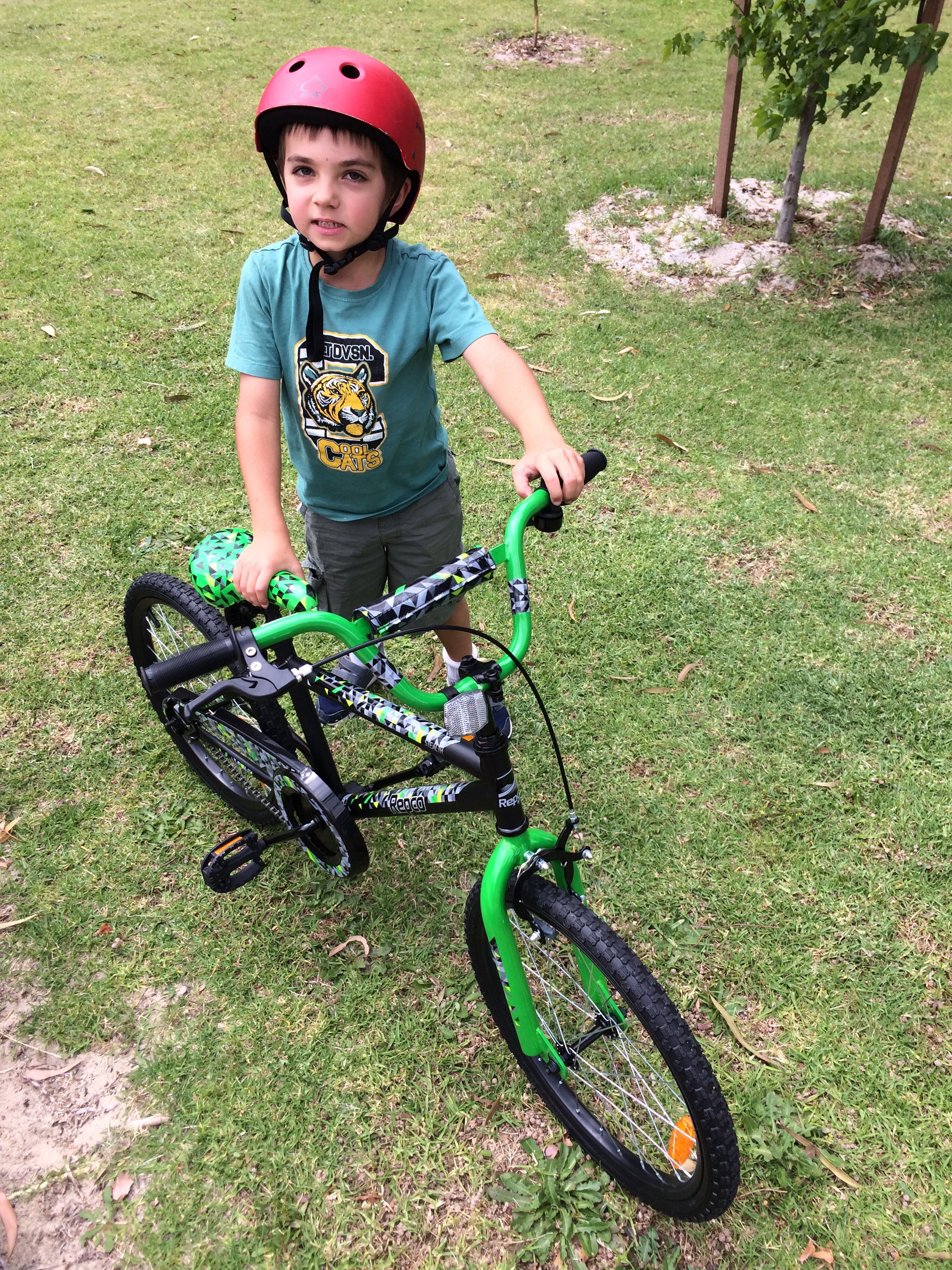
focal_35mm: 29
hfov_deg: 48.2
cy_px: 635
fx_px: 1063
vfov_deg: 61.7
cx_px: 476
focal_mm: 4.15
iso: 32
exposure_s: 1/526
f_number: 2.2
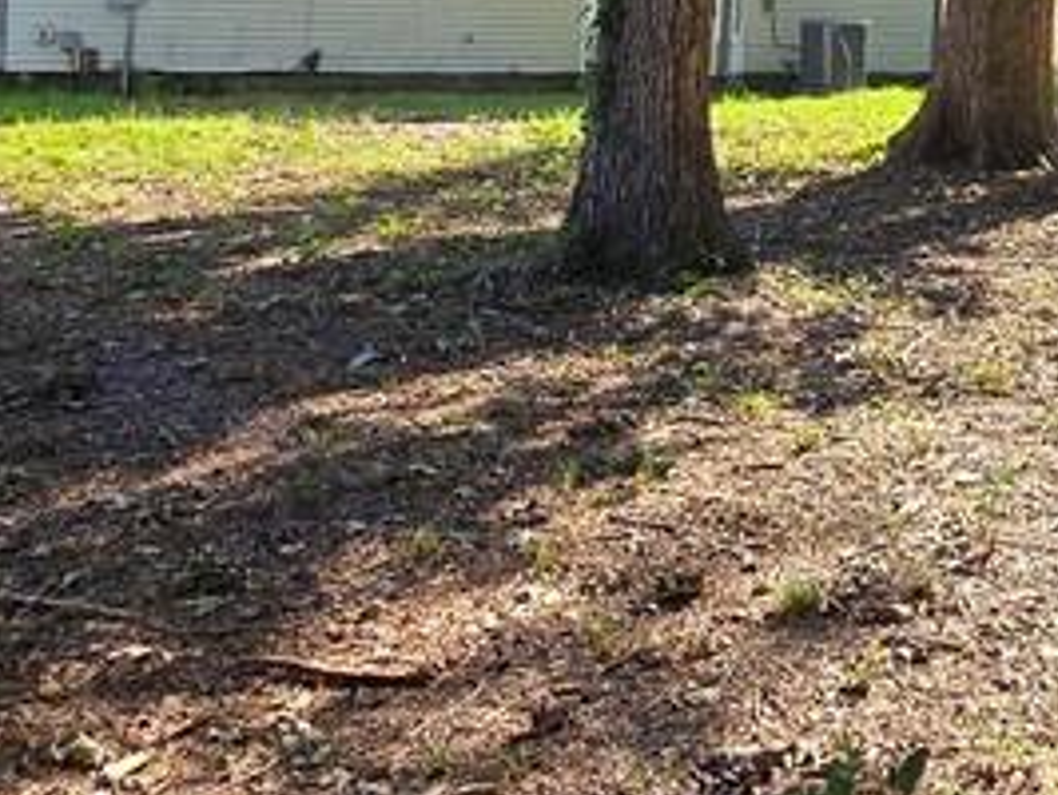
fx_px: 1530
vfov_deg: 27.3
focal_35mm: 50
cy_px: -20
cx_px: 887
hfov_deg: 36.5
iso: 50
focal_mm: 2.2
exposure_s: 1/827
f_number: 2.2
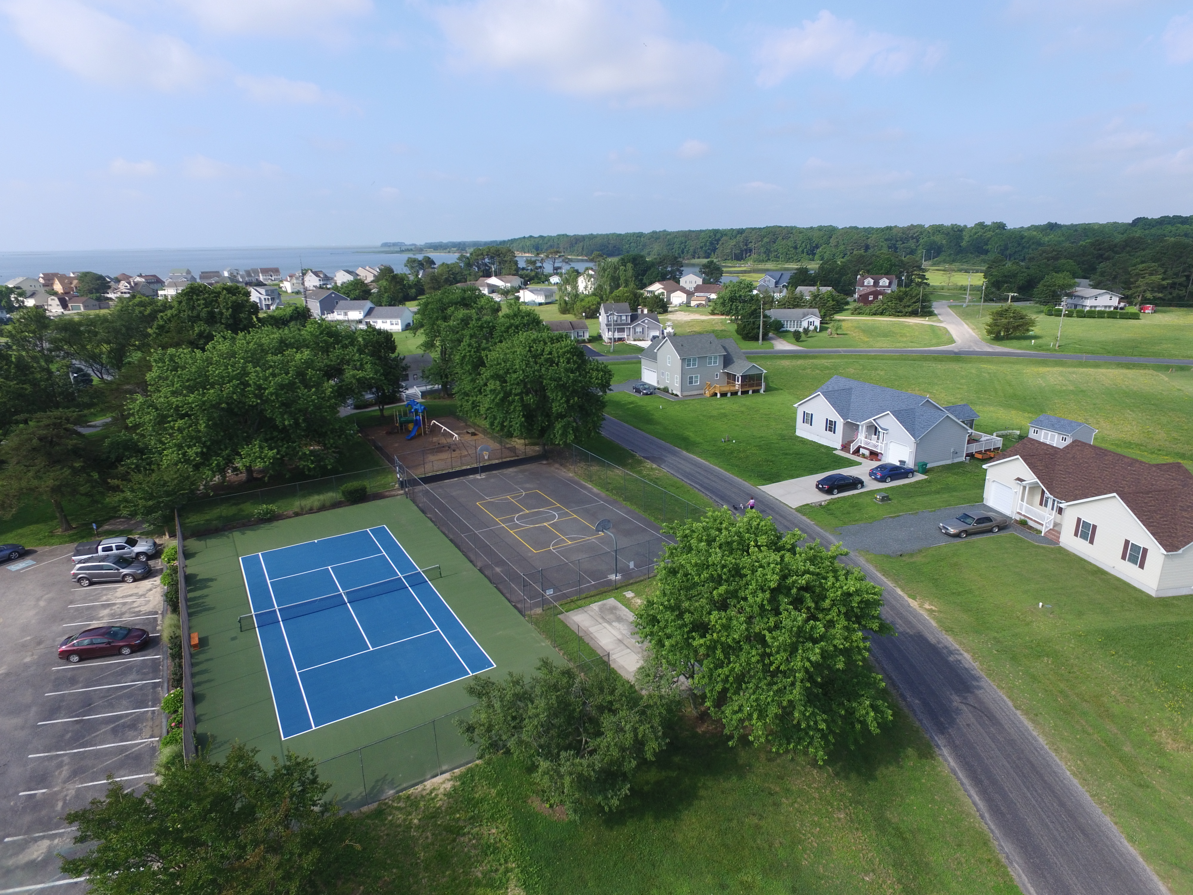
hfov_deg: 81.7
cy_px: 448
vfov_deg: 66.0
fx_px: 689
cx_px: 596
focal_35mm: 20
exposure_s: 1/773
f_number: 2.8
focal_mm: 3.61
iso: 100
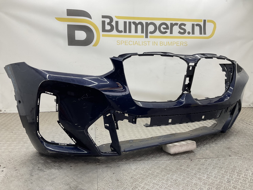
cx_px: 126
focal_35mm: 29
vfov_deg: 48.2
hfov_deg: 61.7
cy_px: 95
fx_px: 212
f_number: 1.8
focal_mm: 3
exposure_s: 1/100
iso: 25
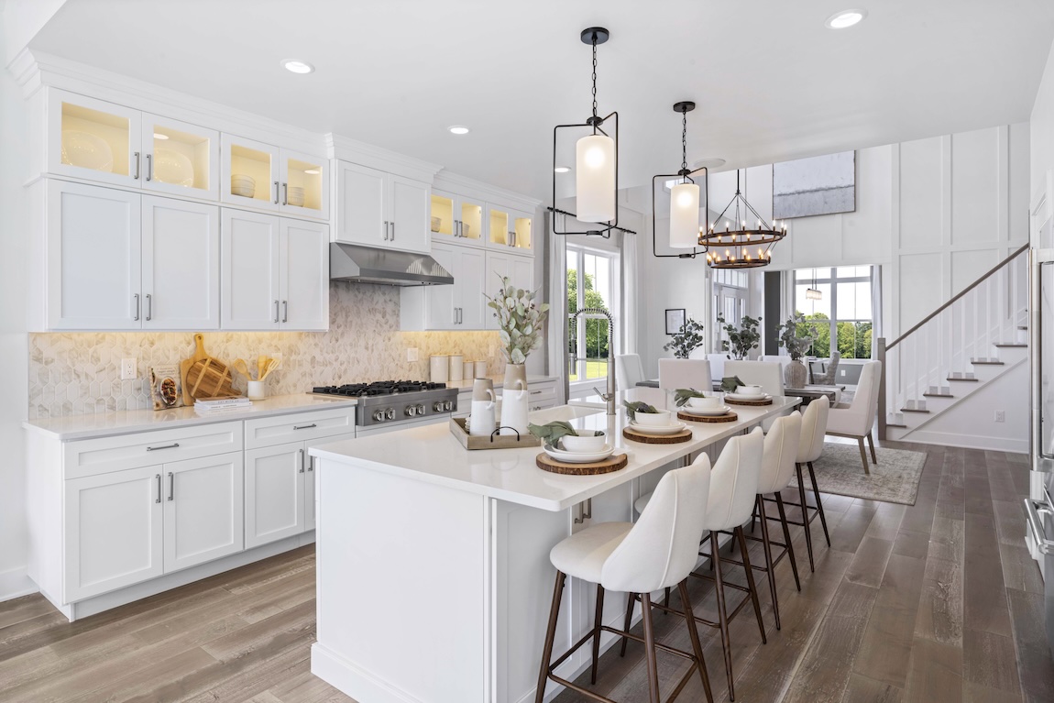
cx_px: 527
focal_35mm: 19
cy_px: 352
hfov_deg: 86.9
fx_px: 556
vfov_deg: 64.6
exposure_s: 1/4
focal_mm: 19
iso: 100
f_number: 14
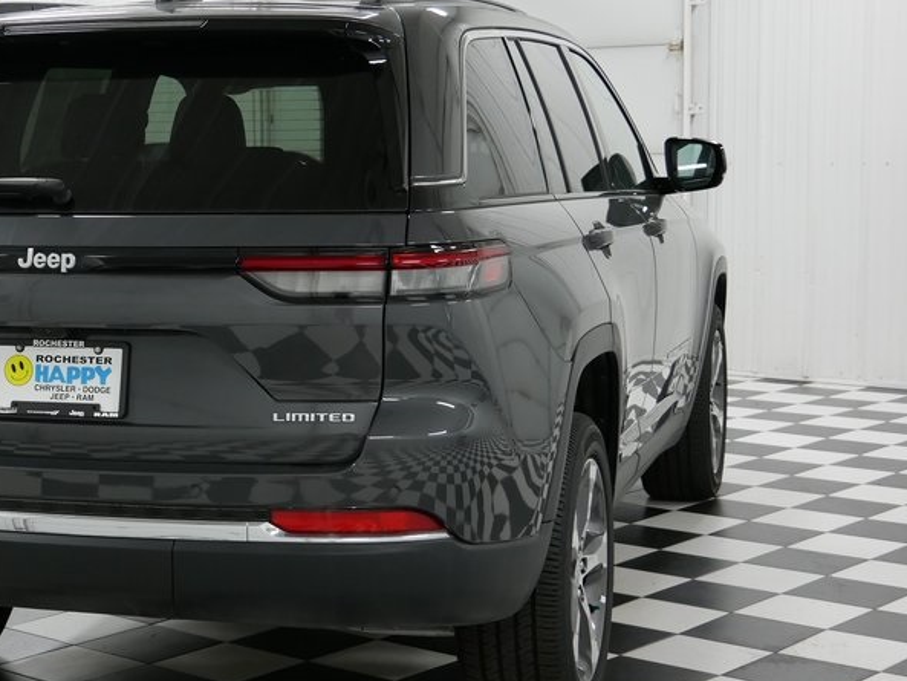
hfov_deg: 25.4
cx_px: 234
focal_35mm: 76
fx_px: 1992
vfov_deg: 19.4
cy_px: 354
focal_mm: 22
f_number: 4.2
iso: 800
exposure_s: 1/60
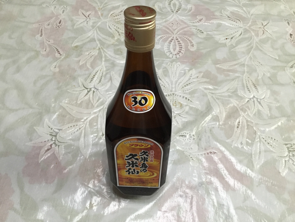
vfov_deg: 48.2
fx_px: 247
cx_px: 148
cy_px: 111
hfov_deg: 61.7
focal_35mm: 29
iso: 160
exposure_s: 1/30
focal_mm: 4.15
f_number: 2.2
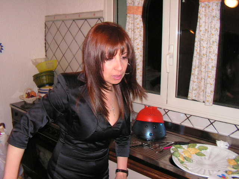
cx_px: 120
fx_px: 249
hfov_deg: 51.4
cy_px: 90
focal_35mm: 36
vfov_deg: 39.7
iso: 200
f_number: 3.2
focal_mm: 6
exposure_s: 1/40
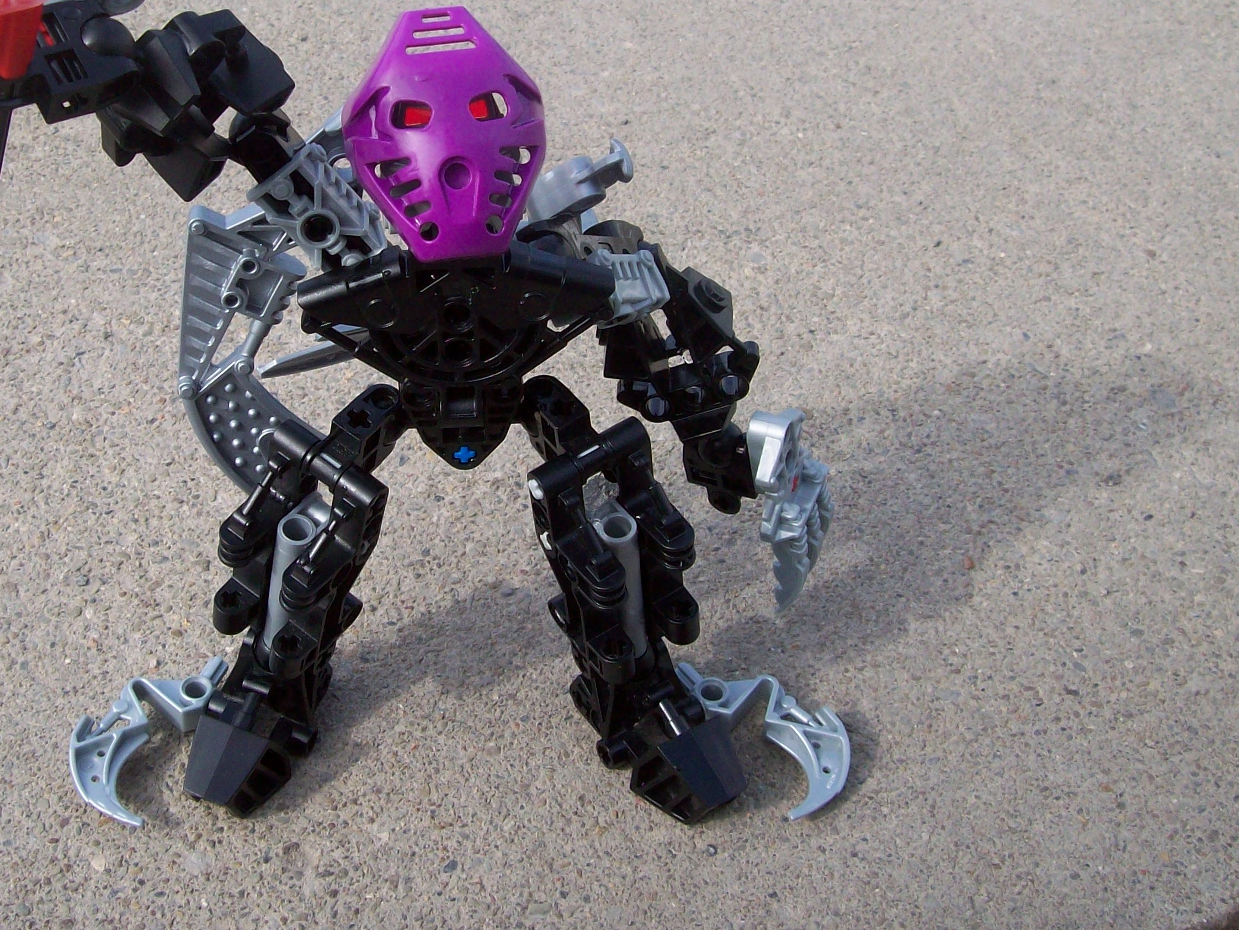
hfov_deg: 38.6
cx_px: 439
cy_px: 331
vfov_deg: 29.5
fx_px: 1754
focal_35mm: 49
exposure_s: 1/448
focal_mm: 6
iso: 80
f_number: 4.8
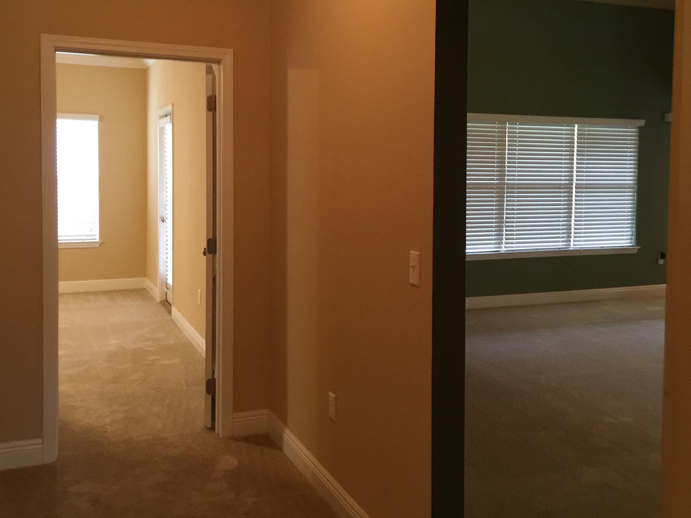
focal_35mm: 35
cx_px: 321
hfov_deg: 52.6
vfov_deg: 40.5
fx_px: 699
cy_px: 208
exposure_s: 1/15
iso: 100
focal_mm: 4.15
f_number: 2.2
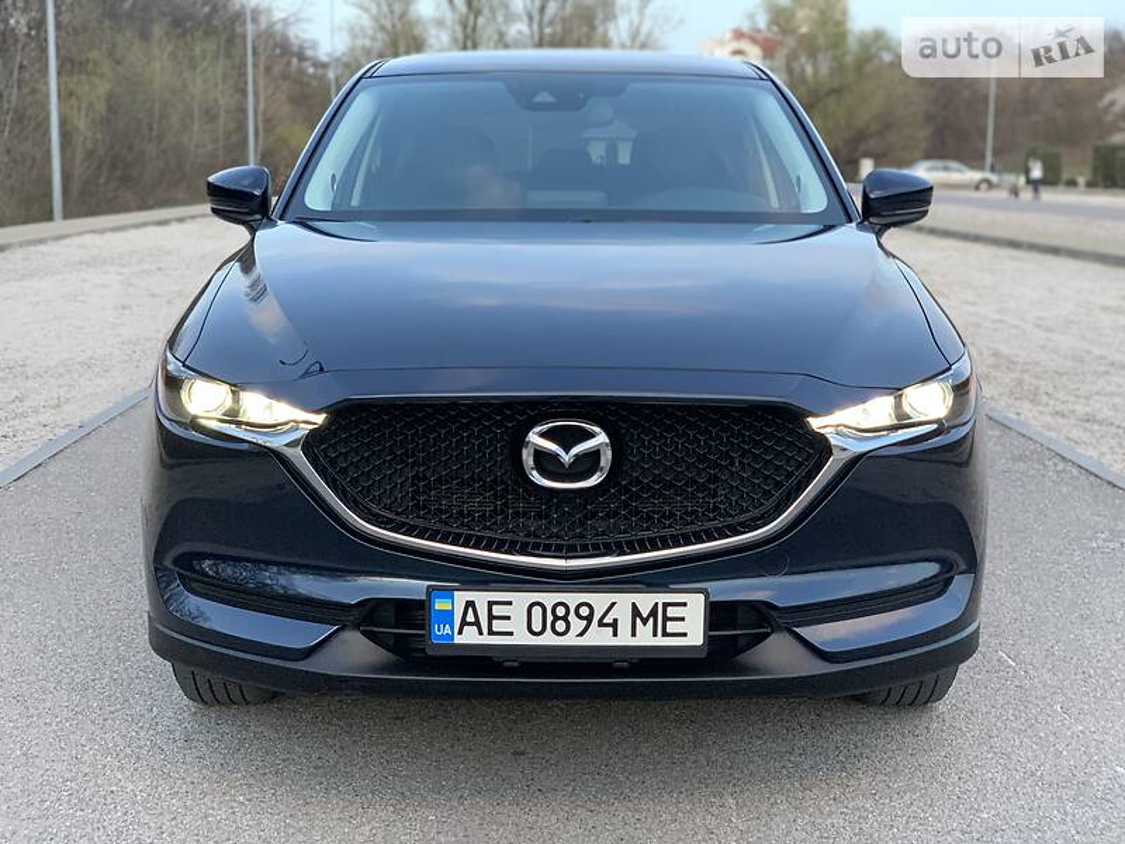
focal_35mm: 52
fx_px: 1690
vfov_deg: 28.0
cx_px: 562
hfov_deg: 36.8
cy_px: 422
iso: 125
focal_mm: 6
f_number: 2.4
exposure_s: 1/66
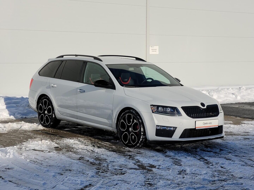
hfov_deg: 25.7
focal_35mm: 76
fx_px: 558
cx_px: 127
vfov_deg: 19.4
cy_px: 95
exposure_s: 1/1957
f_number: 2.4
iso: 25
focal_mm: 7.12
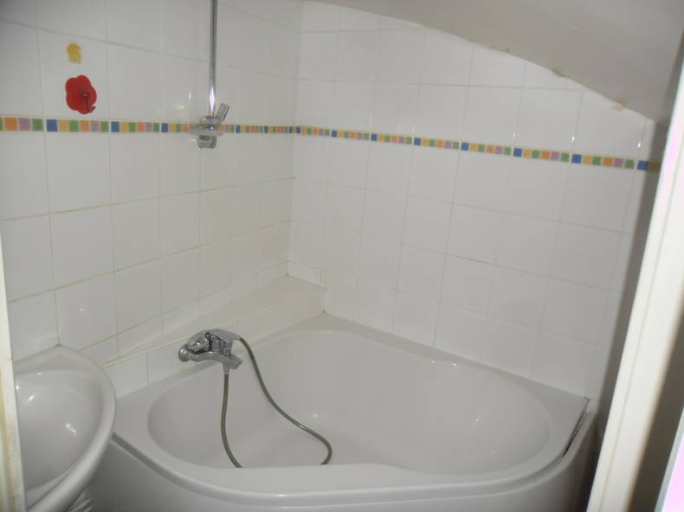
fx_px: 533
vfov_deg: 51.3
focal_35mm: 27
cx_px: 342
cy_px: 256
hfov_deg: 65.3
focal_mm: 4.9
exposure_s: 1/45
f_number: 3.5
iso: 100
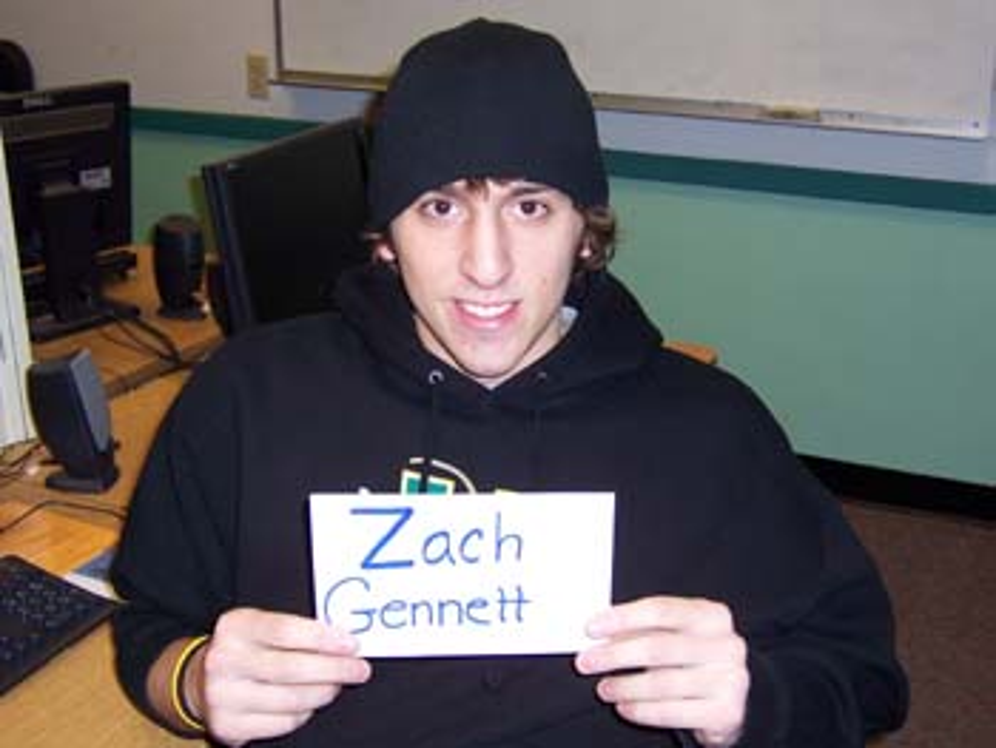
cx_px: 498
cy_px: 374
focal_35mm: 49
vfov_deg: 29.7
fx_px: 1411
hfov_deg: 38.9
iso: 80
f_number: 3.4
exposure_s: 1/60
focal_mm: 8.2
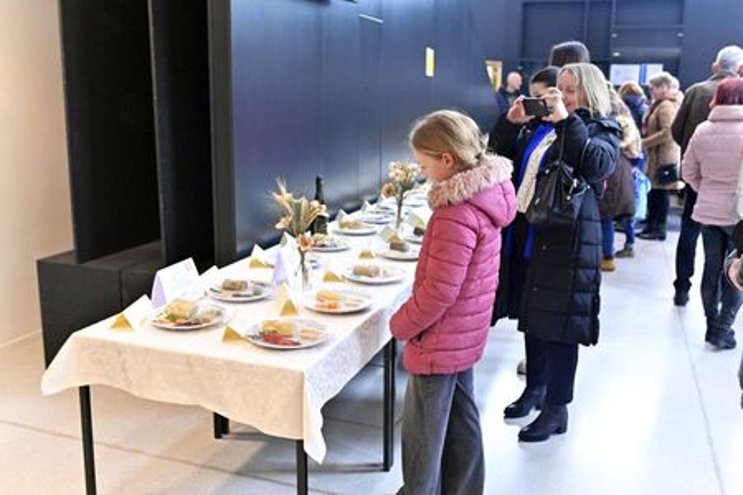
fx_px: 722
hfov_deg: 54.4
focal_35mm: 35
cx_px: 372
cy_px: 248
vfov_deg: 37.9
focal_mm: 35
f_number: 4
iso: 5000
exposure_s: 1/500
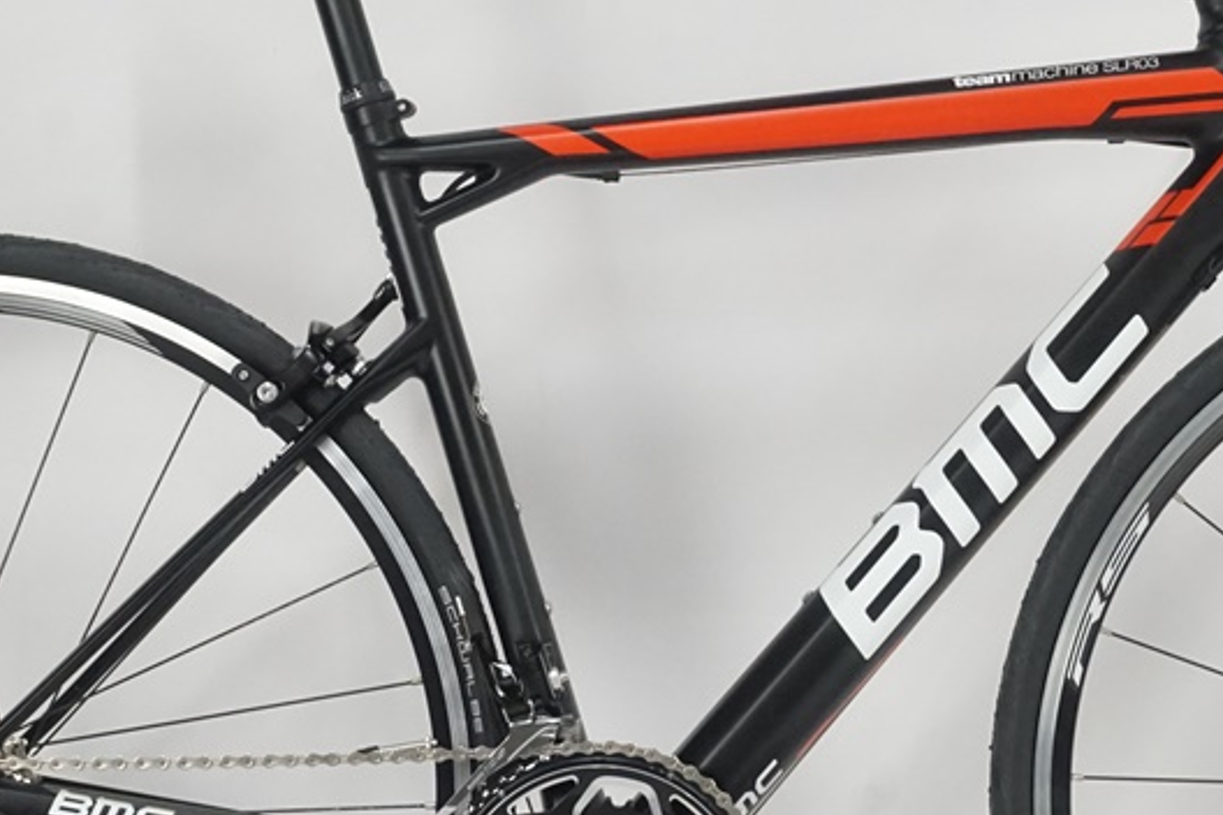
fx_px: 4285
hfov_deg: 16.2
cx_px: 774
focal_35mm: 126
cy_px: 482
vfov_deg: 10.9
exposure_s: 1/50
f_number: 10
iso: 2500
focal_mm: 37
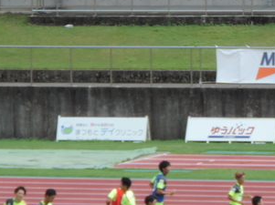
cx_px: 251
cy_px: 169
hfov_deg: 2.7
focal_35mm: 732
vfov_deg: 2.0
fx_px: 5808
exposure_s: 1/320
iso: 80
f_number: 4.7
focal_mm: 49
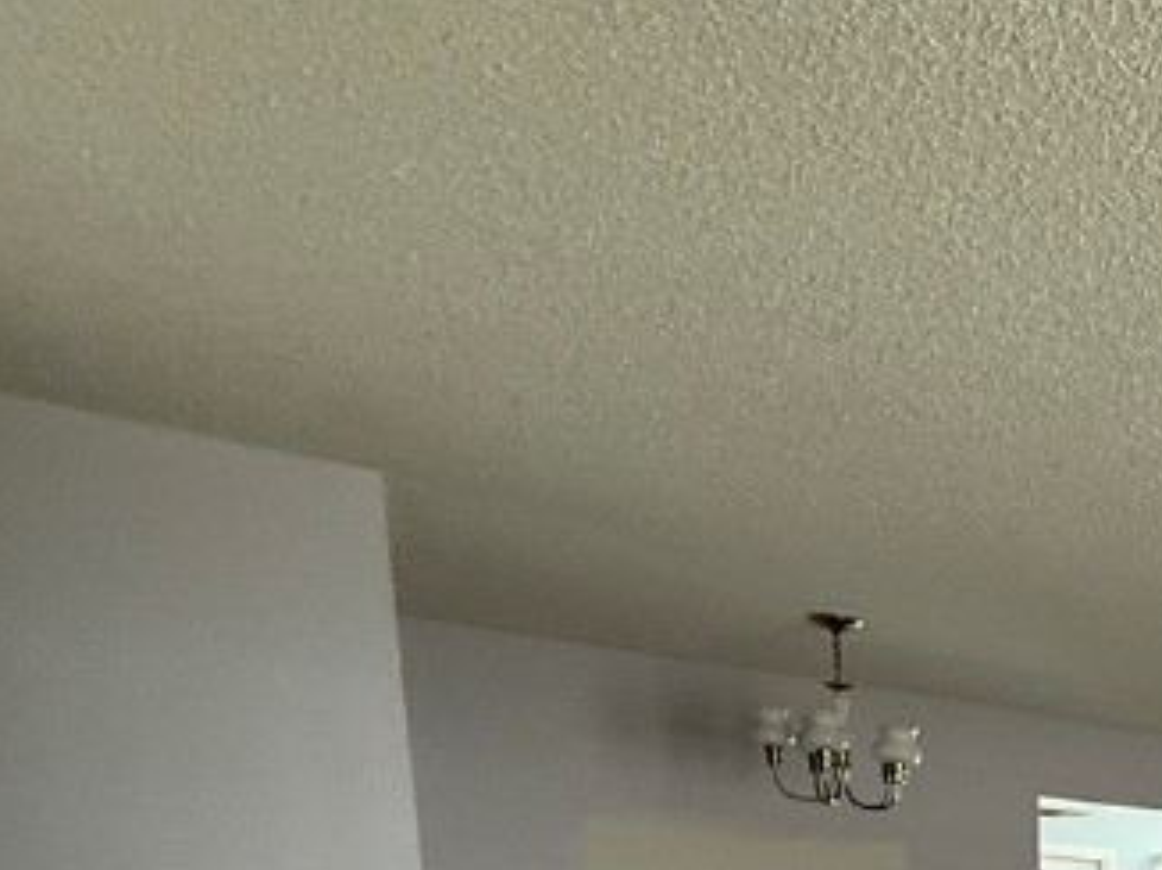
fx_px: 1476
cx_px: 1501
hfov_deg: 32.6
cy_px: 1276
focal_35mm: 44
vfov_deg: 25.5
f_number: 2.2
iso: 320
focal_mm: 2.22
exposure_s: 1/84
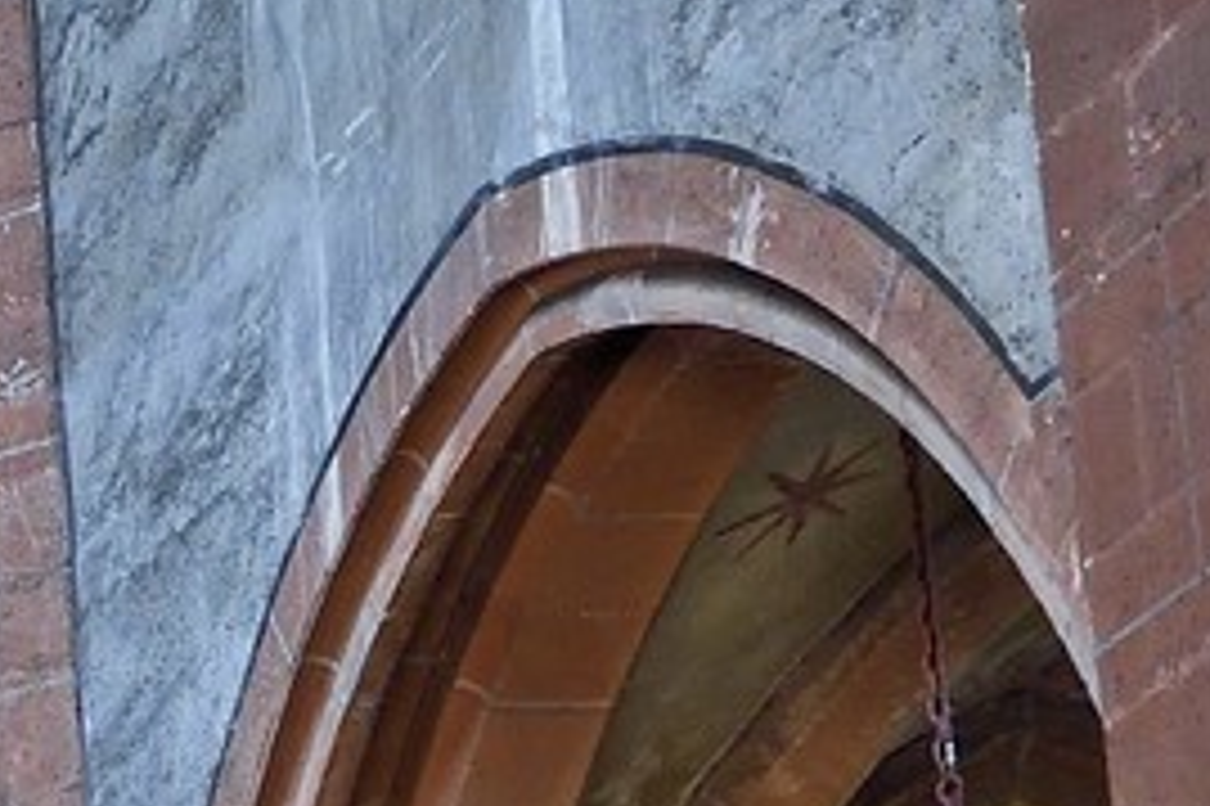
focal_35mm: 190
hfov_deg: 9.2
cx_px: -2146
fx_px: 6382
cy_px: 1499
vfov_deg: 7.0
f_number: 5.6
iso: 1600
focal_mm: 32
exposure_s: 1/13
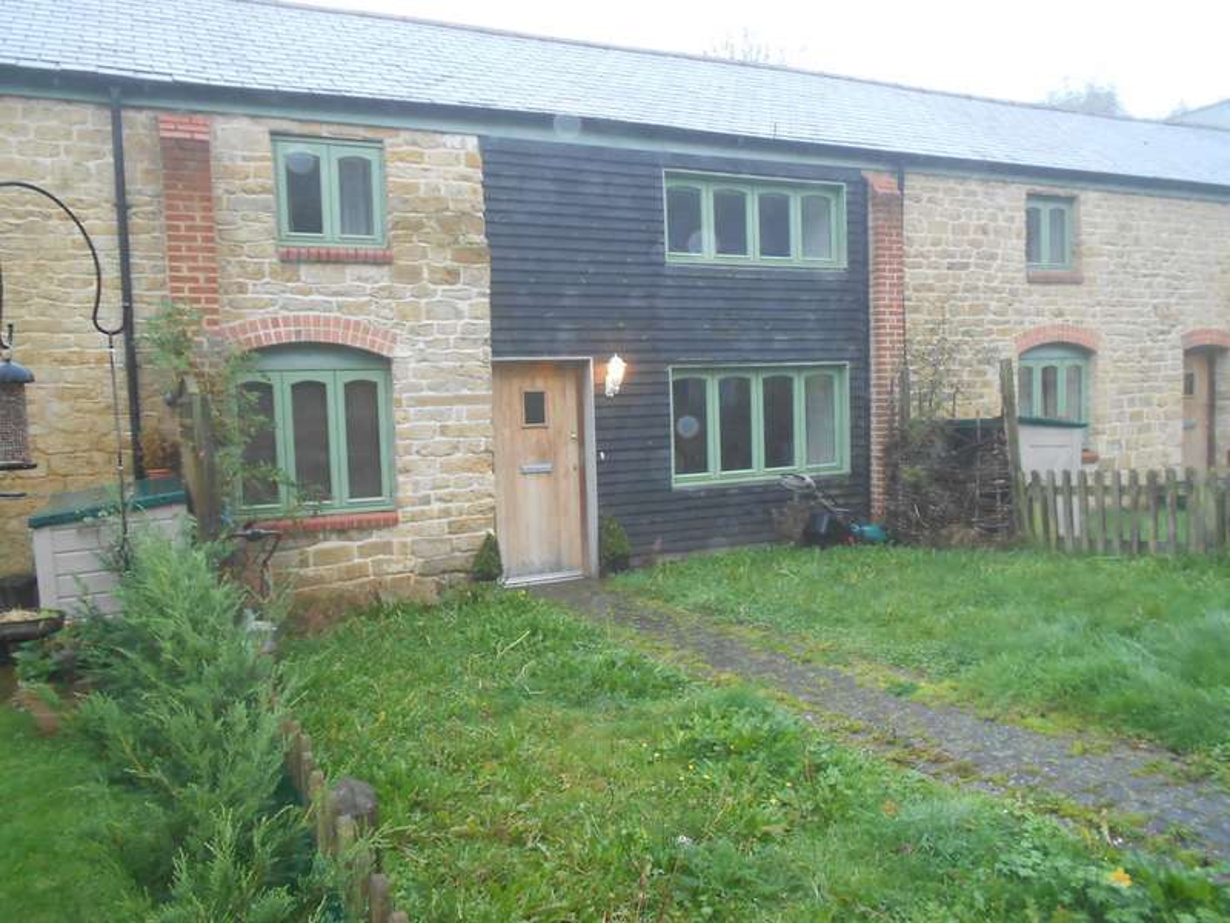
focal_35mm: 26
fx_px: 924
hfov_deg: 67.3
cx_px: 615
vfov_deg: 53.1
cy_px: 462
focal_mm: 4.6
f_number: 3.2
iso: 160
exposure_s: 1/30
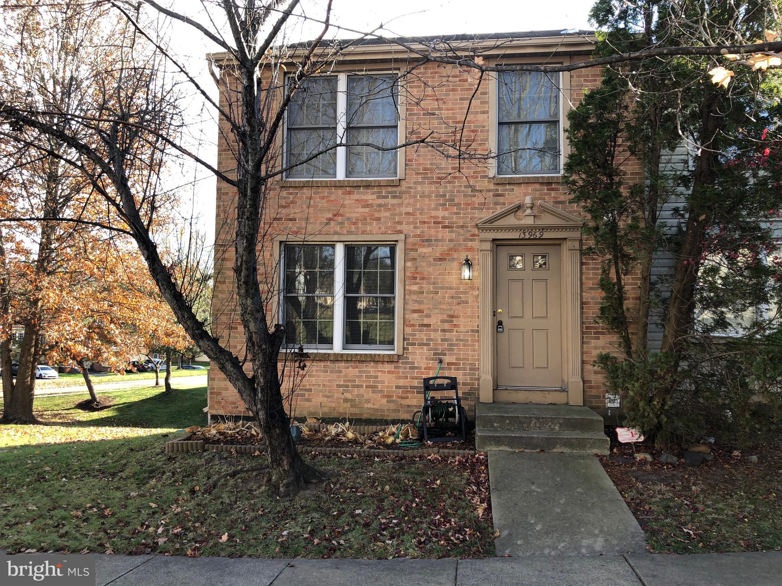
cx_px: 391
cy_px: 293
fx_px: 633
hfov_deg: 63.4
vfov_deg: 49.7
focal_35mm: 28
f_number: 1.8
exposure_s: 1/156
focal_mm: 3.99
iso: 20
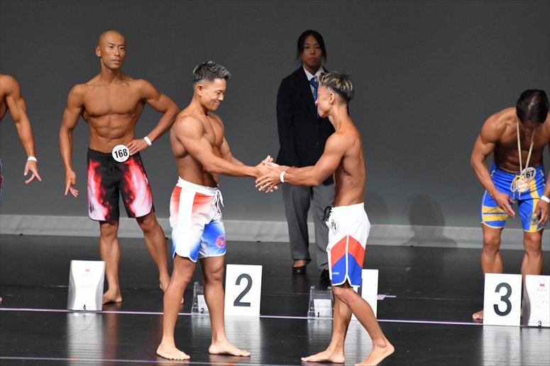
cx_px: 275
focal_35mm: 345
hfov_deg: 6.0
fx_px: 5268
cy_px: 183
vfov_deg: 4.0
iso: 5000
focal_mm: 230
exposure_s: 1/400
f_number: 5.6
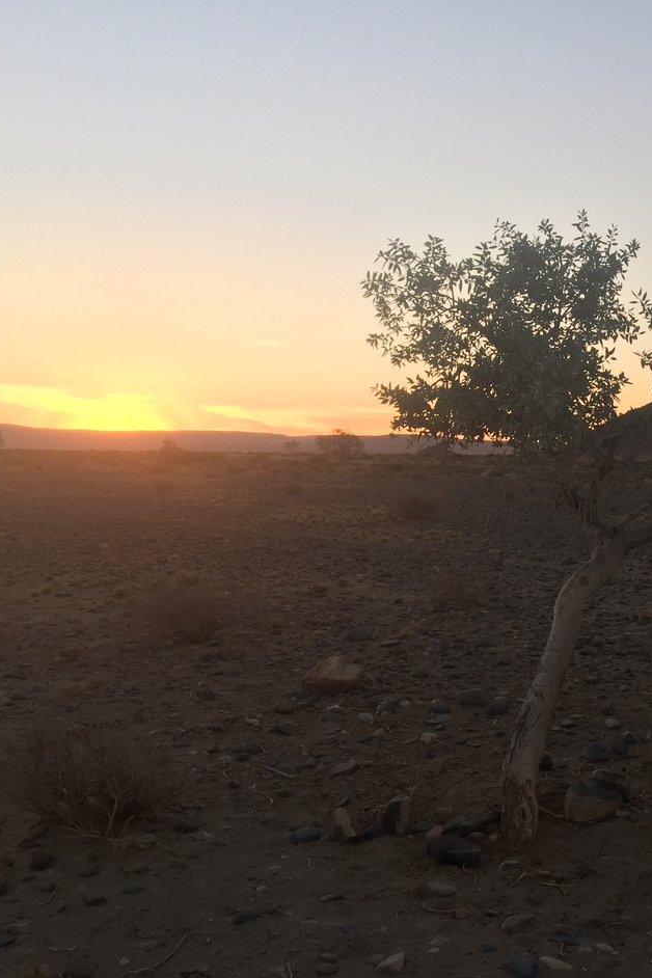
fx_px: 1114
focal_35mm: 41
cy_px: 481
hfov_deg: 31.3
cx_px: 572
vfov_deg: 47.4
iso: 32
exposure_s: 1/227
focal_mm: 4.15
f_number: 2.2
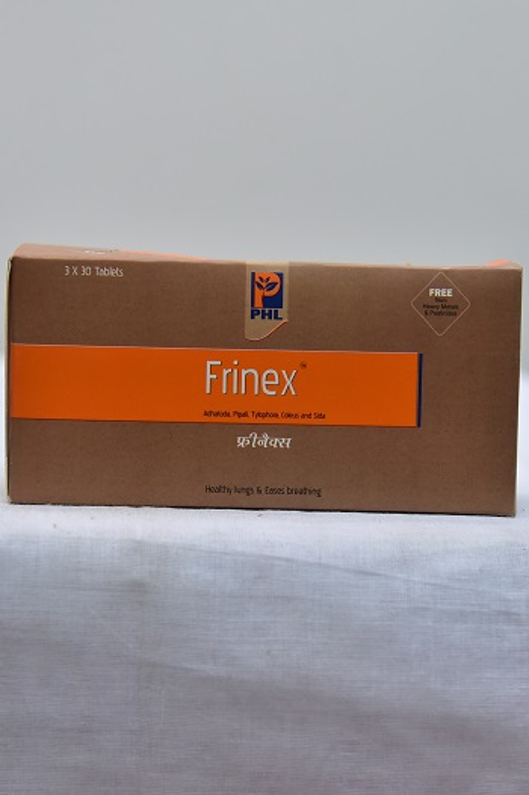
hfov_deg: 18.2
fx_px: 1655
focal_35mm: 75
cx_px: 264
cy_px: 398
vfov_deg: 27.0
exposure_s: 1/125
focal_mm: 75
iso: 1600
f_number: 4.5
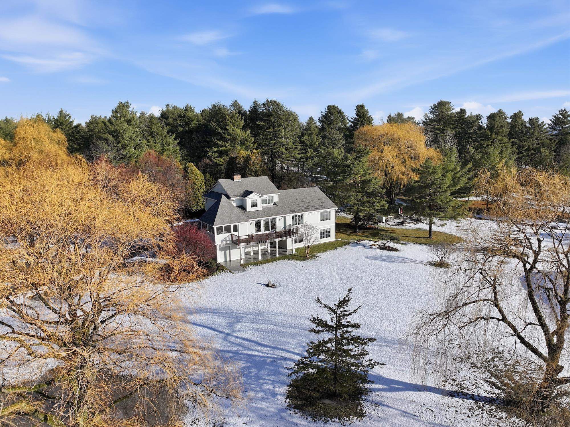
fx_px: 395
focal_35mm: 24
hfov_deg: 71.6
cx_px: 285
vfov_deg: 56.8
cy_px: 214
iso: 100
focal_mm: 12.3
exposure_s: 1/2500
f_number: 2.8
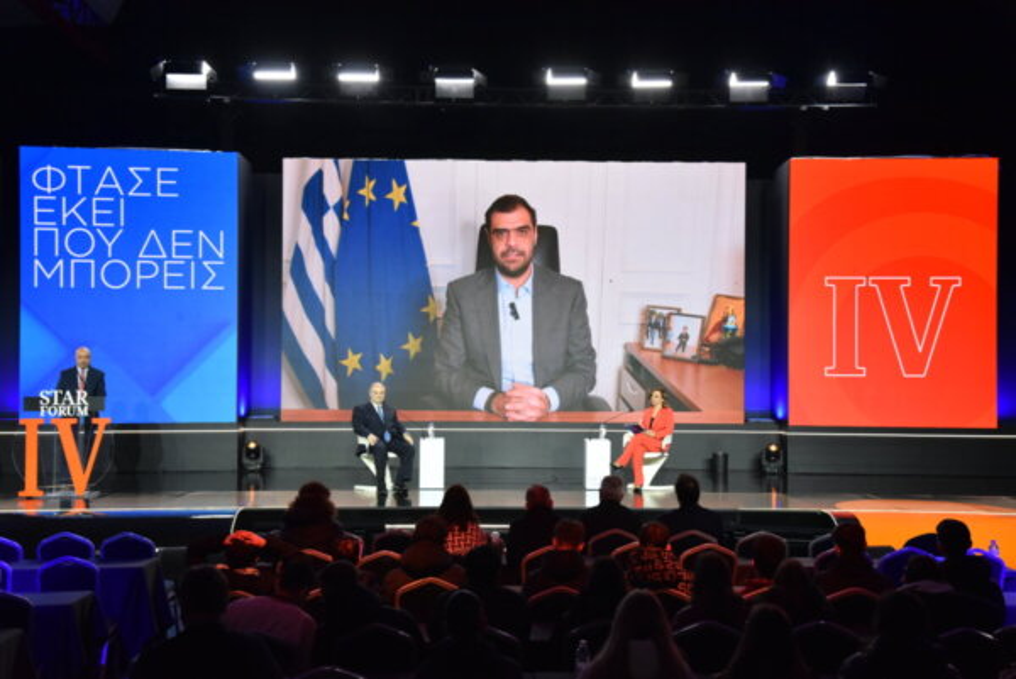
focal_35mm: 46
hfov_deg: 42.7
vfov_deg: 29.3
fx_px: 1299
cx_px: 508
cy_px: 340
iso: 4000
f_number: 5.6
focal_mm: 46
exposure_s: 1/320
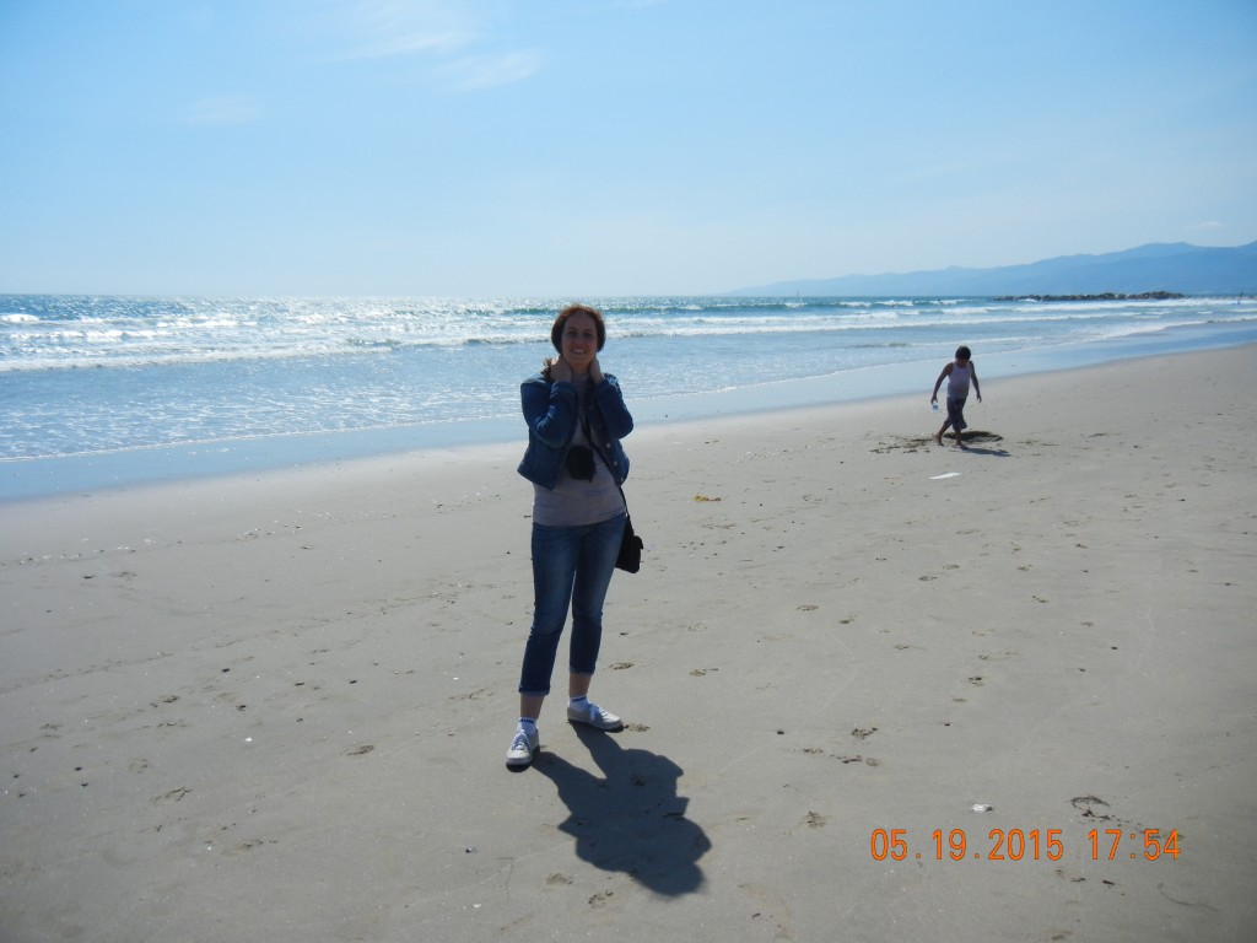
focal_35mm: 30
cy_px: 472
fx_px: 1089
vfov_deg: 46.8
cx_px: 628
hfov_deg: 60.0
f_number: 7
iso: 160
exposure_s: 1/976
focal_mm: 5.4
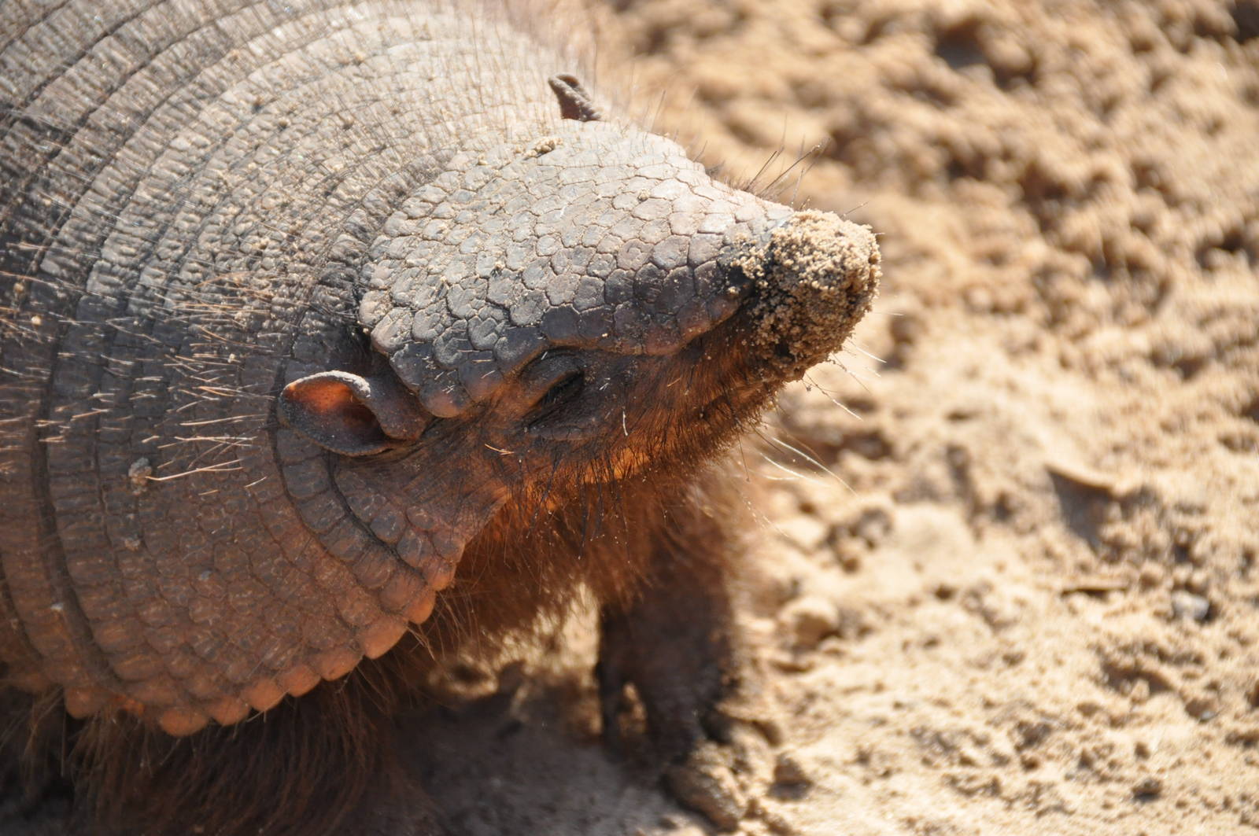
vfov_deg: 3.0
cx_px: 630
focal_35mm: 450
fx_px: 15720
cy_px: 418
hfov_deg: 4.6
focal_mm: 300
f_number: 8
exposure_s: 1/1000
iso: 1000
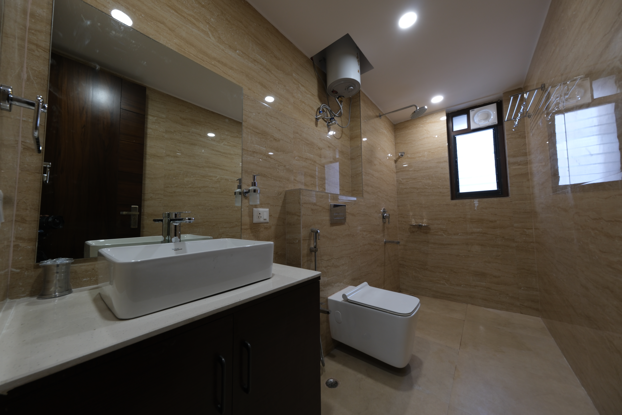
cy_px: 208
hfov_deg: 112.6
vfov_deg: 90.0
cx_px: 311
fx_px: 207
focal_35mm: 12
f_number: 7.1
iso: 160
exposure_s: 1/6
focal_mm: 8
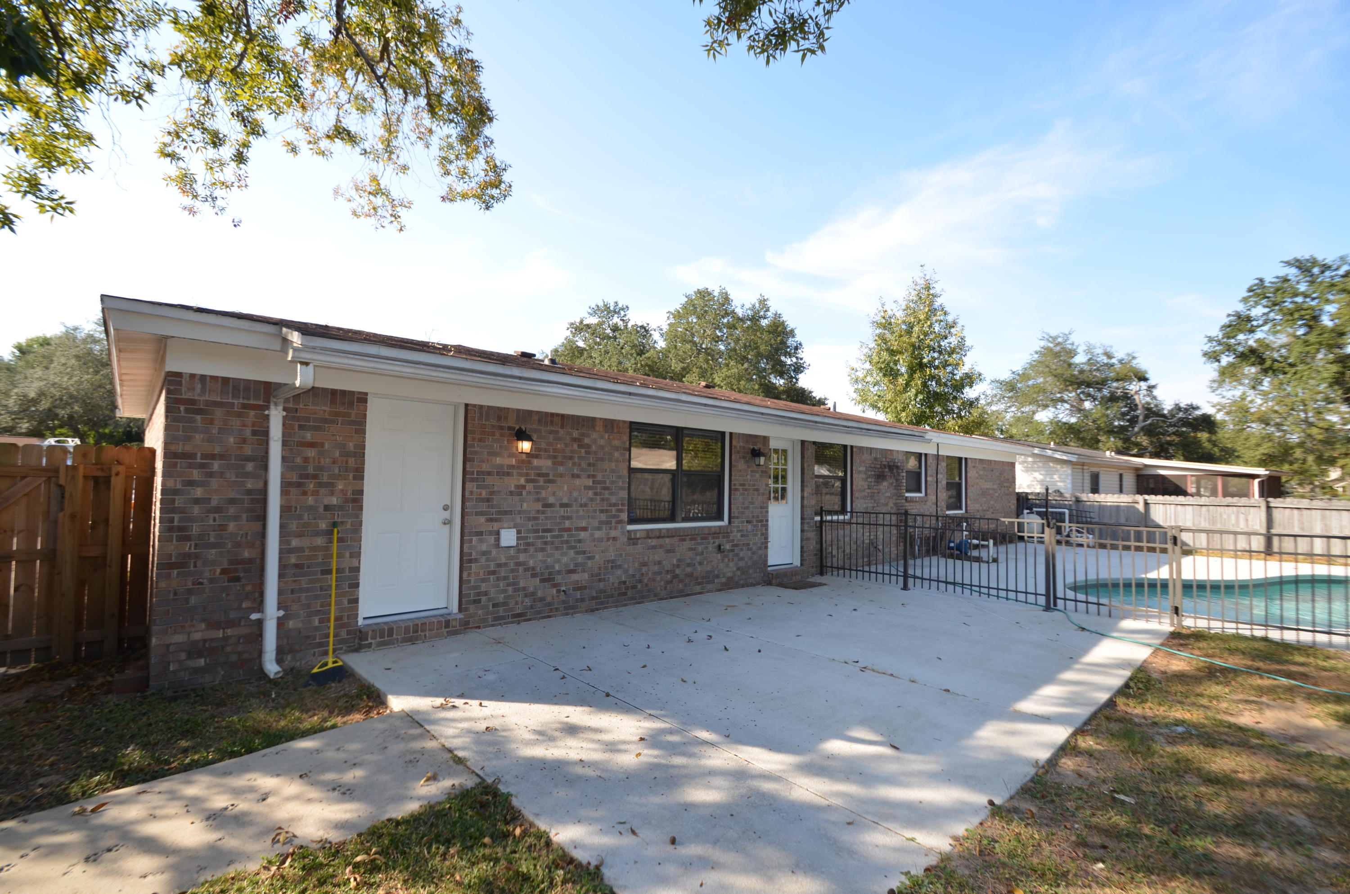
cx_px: 675
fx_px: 561
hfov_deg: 100.5
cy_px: 447
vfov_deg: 77.1
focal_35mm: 15
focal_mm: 10
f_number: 5.6
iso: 100
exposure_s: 1/200
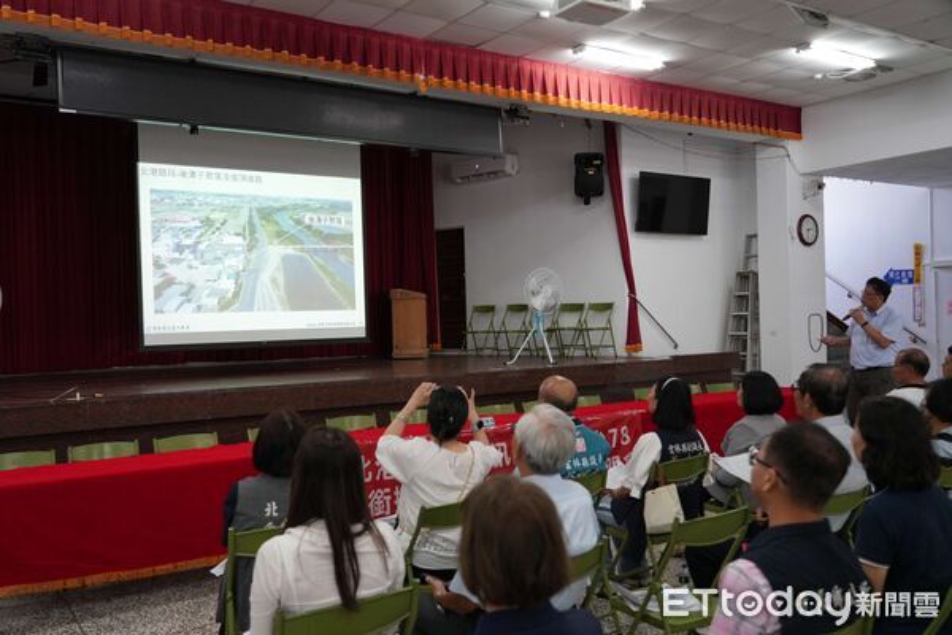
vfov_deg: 42.3
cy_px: 318
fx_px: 820
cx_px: 476
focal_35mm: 31
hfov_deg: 60.3
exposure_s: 1/160
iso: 1600
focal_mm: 31
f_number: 4
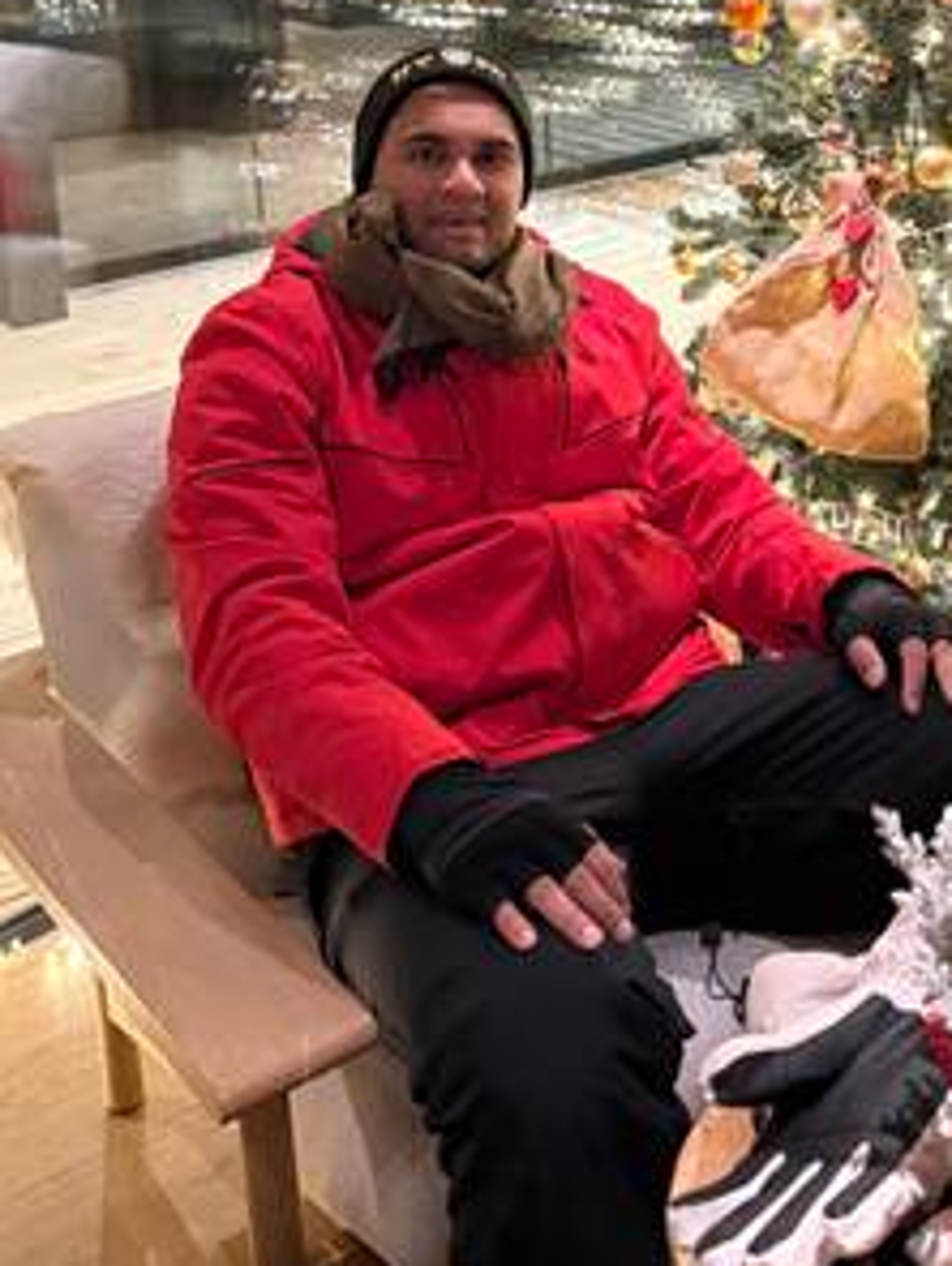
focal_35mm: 52
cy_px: 73
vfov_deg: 34.3
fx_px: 1903
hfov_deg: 27.6
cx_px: 755
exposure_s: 1/25
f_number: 1.78
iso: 1000
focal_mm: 6.76
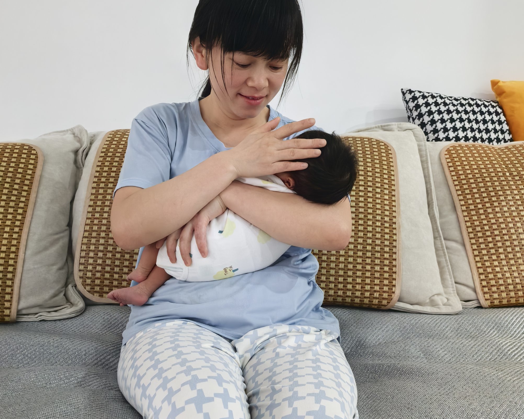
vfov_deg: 41.0
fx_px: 558
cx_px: 268
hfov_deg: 50.3
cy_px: 250
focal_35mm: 36
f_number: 2
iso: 400
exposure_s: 1/33.3
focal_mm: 5.75
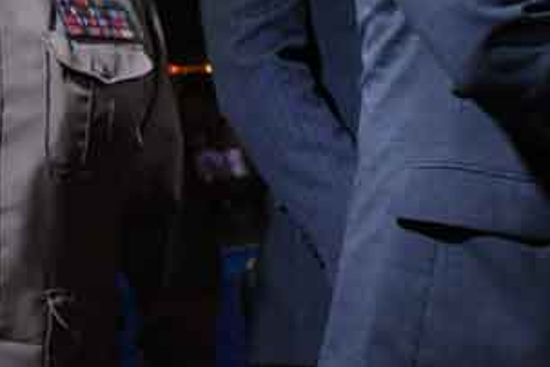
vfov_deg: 10.6
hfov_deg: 14.6
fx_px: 1955
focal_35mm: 128
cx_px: 895
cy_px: -55
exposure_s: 1/200
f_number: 5
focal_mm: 38
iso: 2500
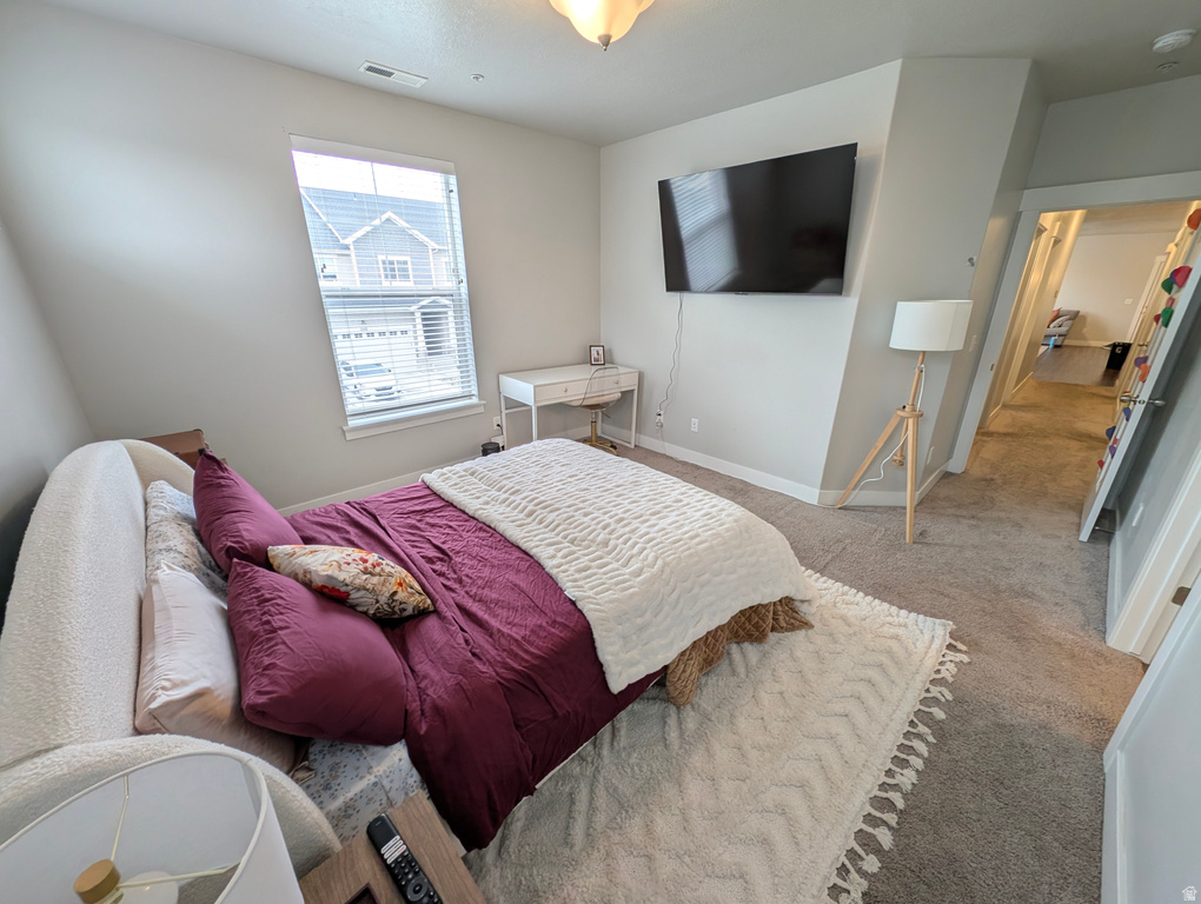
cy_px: 452
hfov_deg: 110.5
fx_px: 417
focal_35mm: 12
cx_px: 600
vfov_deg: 94.6
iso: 48
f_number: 1.95
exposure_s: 1/60
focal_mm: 2.23
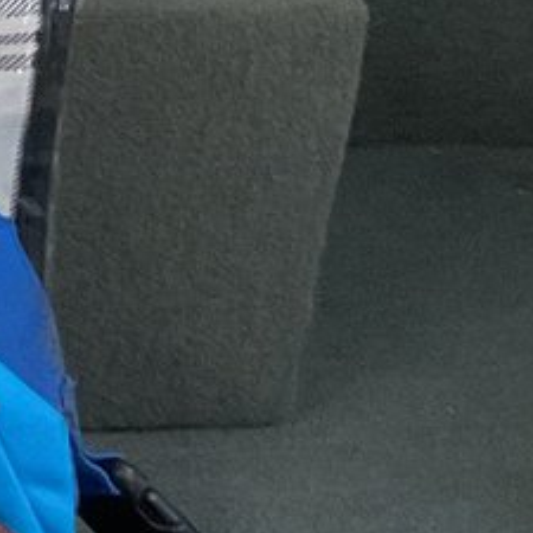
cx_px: -1062
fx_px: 2996
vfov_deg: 10.2
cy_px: 155
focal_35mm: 172
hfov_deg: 8.5
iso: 125
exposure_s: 1/60
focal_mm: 3
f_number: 1.8
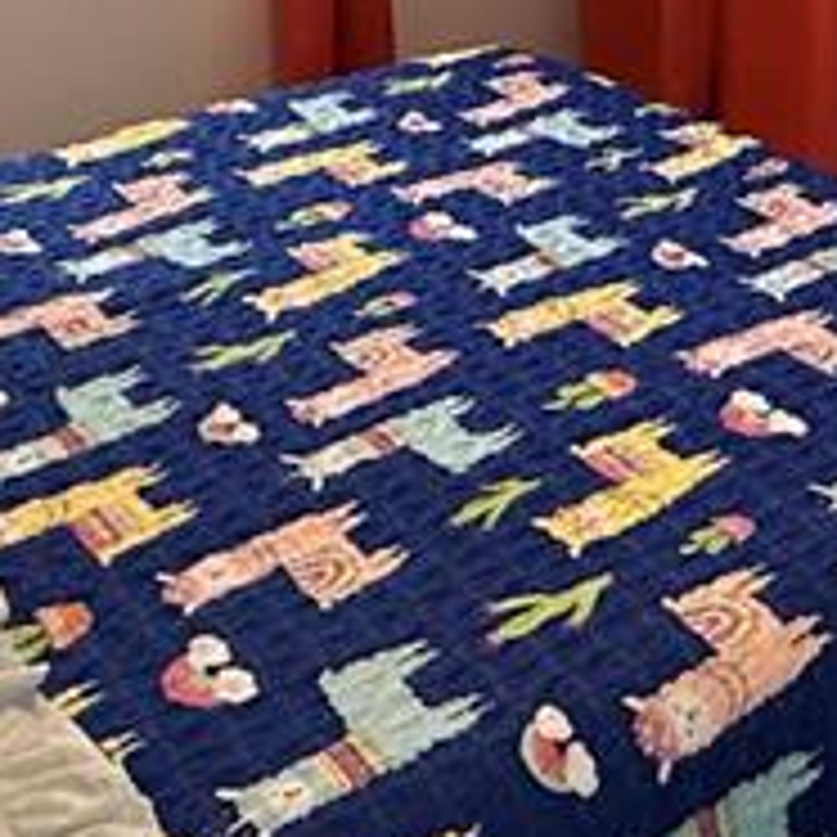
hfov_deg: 25.2
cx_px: 572
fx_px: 1860
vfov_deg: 23.6
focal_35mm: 68
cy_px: -112
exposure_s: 1/120
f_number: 2.2
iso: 640
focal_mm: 2.22
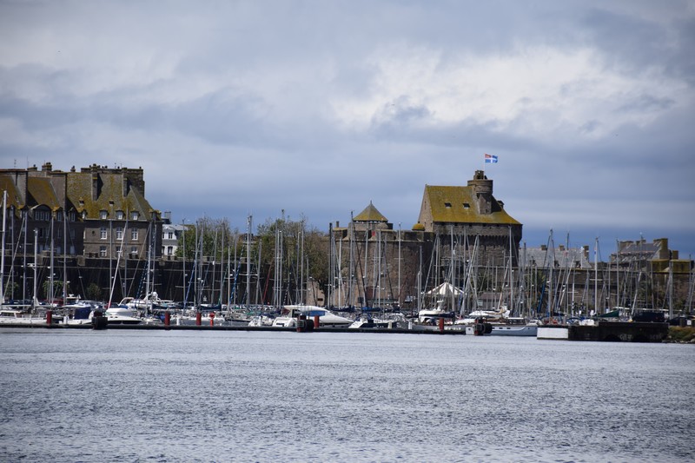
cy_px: 232
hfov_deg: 9.8
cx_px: 348
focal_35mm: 210
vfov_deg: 6.5
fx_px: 4053
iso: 200
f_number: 5.6
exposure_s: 1/2000
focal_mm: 140
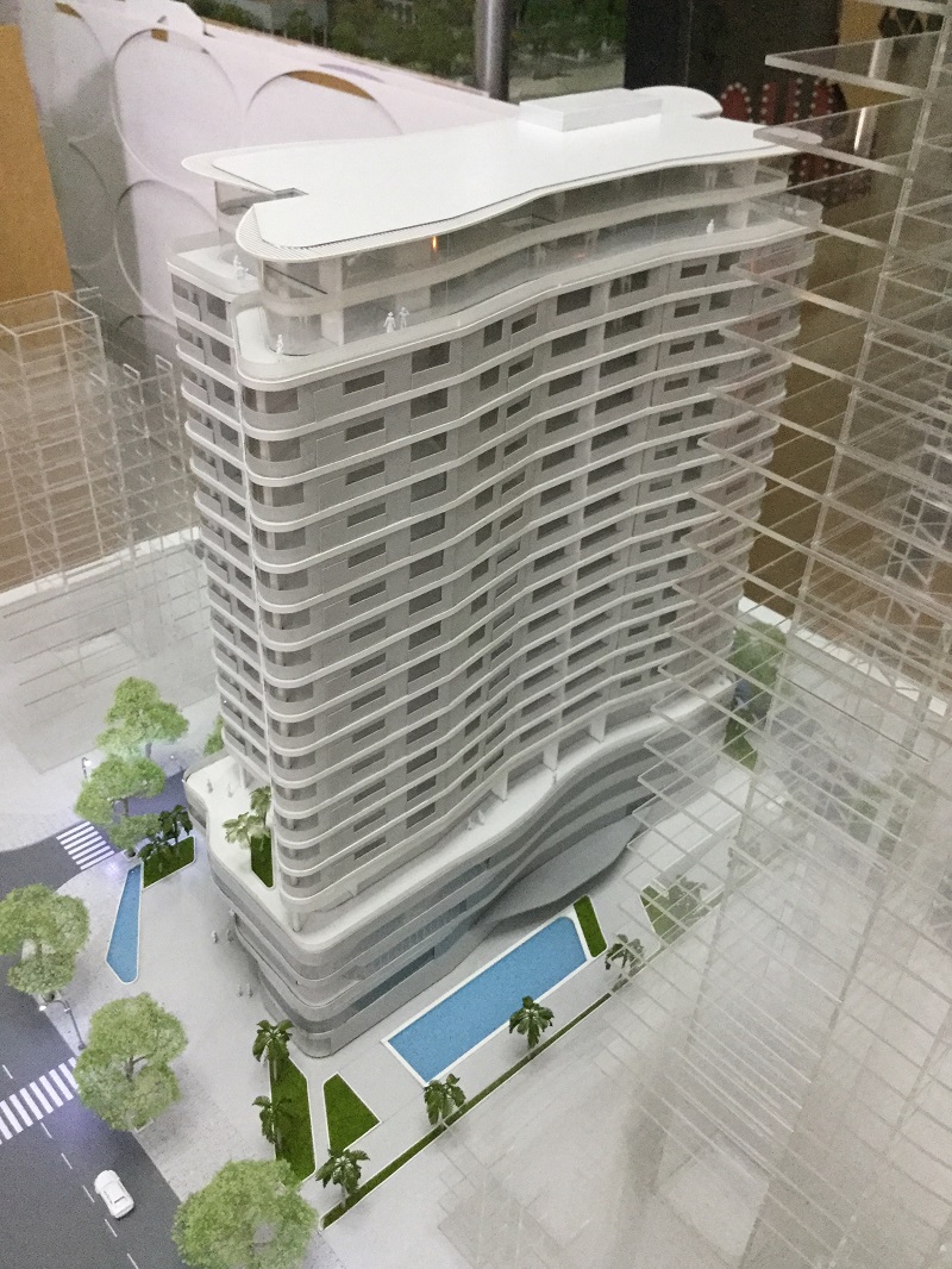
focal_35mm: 31
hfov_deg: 45.5
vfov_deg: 58.3
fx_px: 1136
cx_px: 476
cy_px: 634
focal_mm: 3.3
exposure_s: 1/33
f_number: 2.4
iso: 200
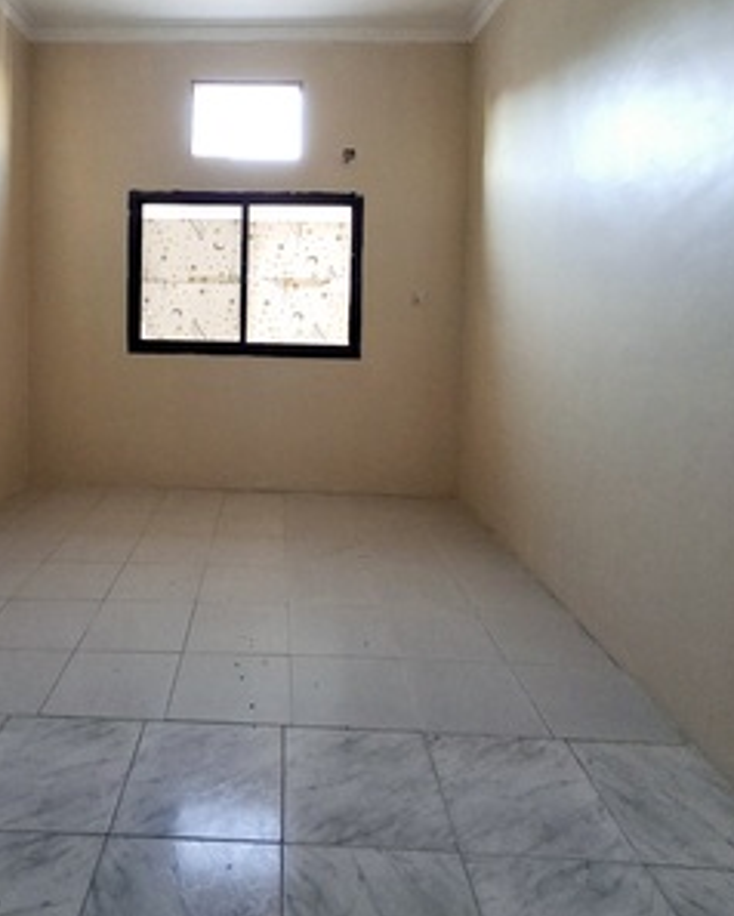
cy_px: 316
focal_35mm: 24
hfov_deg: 58.0
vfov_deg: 68.6
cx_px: 270
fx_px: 651
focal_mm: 1.64
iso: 200
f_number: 2.2
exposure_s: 1/50
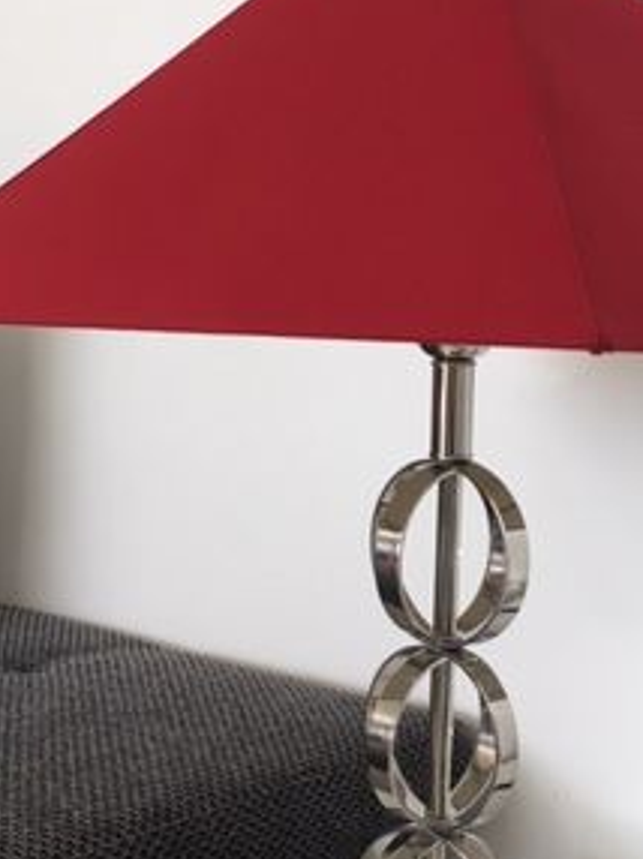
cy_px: 496
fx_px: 1612
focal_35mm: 65
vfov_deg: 29.8
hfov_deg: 22.5
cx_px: 382
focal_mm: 4.15
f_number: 2.2
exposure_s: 1/33
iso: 25
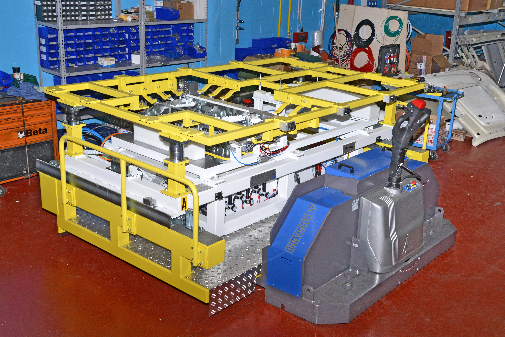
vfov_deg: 35.1
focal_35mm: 38
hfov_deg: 50.7
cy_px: 168
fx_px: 533
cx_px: 252
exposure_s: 1/60
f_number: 9
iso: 800
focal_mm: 38
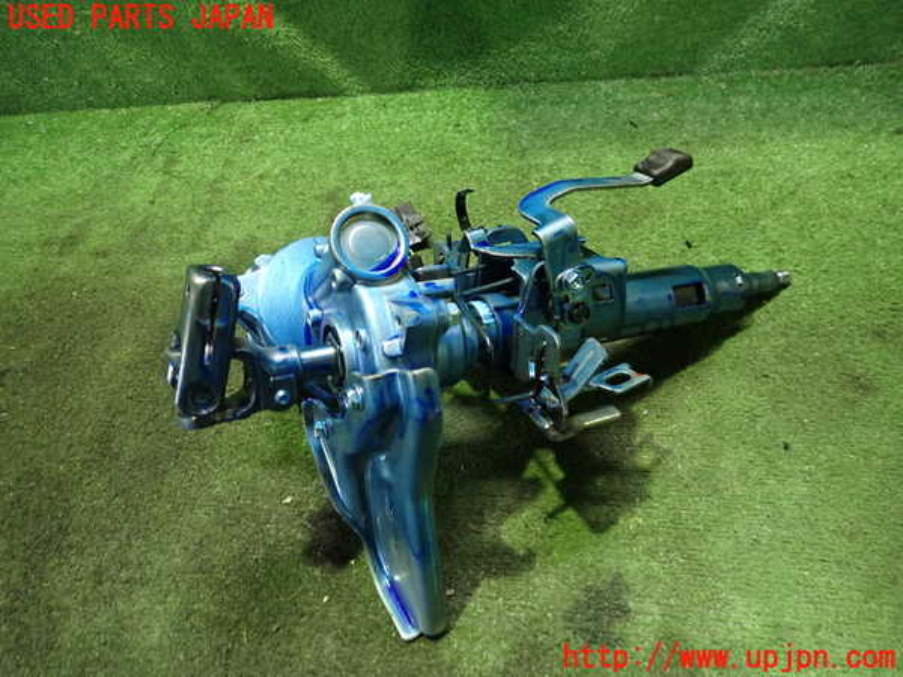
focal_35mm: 25
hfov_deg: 69.4
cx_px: 452
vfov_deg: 54.9
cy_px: 338
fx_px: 652
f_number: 2
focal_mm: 4.5
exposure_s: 1/25
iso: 800
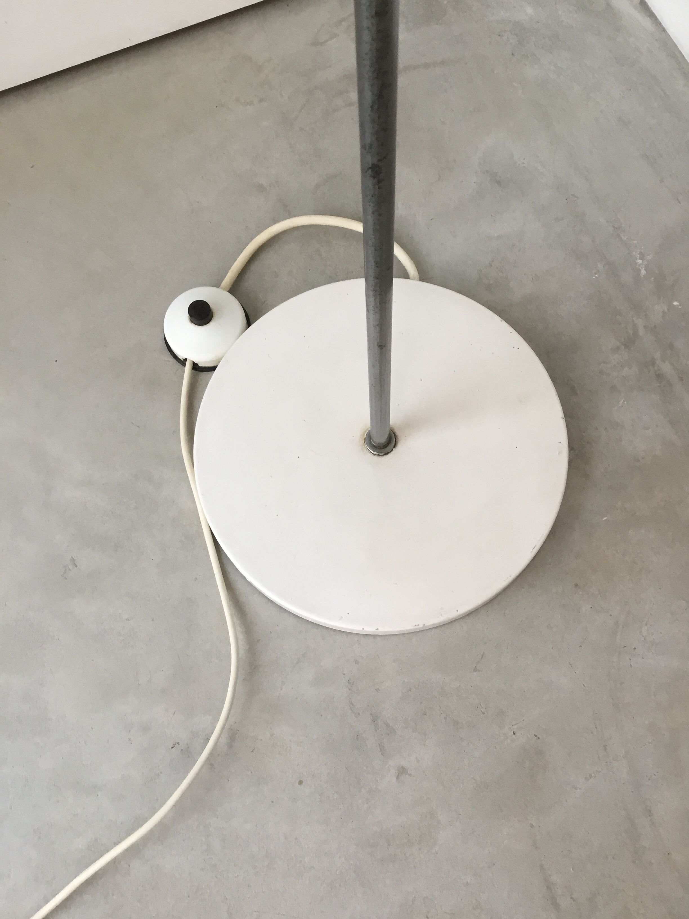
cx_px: 344
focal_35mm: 31
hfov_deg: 45.4
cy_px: 460
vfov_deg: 58.4
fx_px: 823
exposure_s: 1/33
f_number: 2.4
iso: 32
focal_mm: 3.3
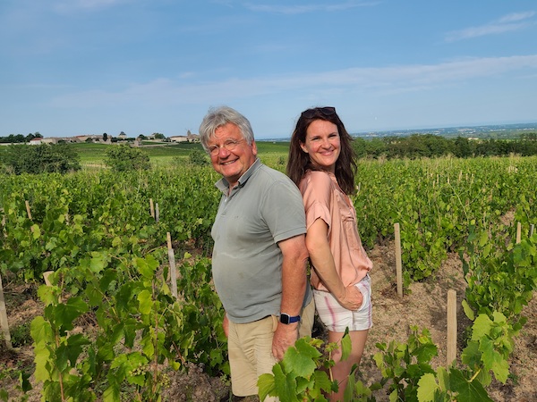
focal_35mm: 26
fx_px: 403
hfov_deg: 67.3
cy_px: 201
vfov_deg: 53.1
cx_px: 268
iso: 40
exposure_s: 1/2500
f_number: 1.8
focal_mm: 5.4
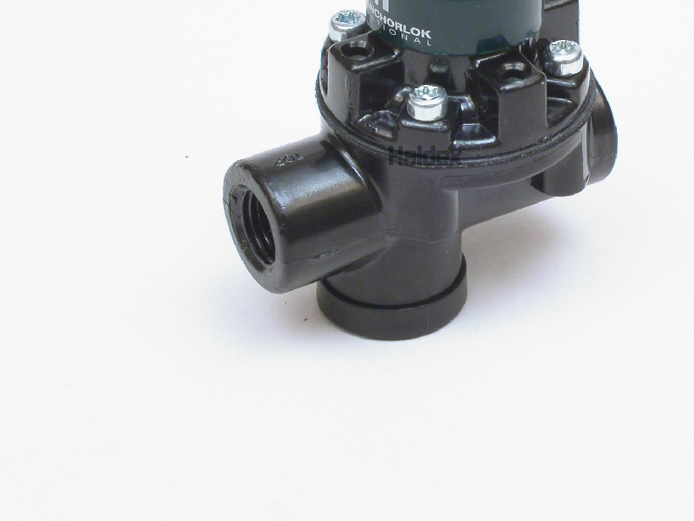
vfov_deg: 8.9
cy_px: 154
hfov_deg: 11.8
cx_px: 425
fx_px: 3348
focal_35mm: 167
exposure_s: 1.5
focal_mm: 23.4
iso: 100
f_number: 6.7
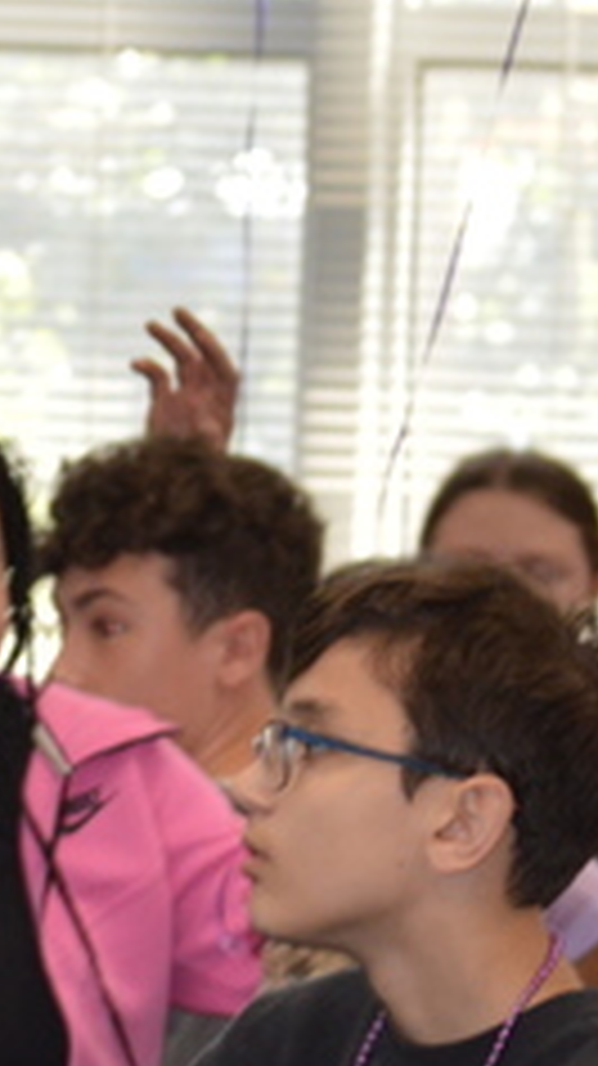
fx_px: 16464
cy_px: 564
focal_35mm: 583
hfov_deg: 2.1
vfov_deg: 3.7
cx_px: -1187
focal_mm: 86
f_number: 4.5
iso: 400
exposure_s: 1/80
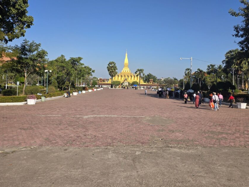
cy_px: 75
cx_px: 126
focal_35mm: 28
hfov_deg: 63.4
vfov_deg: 49.4
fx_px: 201
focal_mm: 6.3
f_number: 1.7
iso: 80
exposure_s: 1/7061
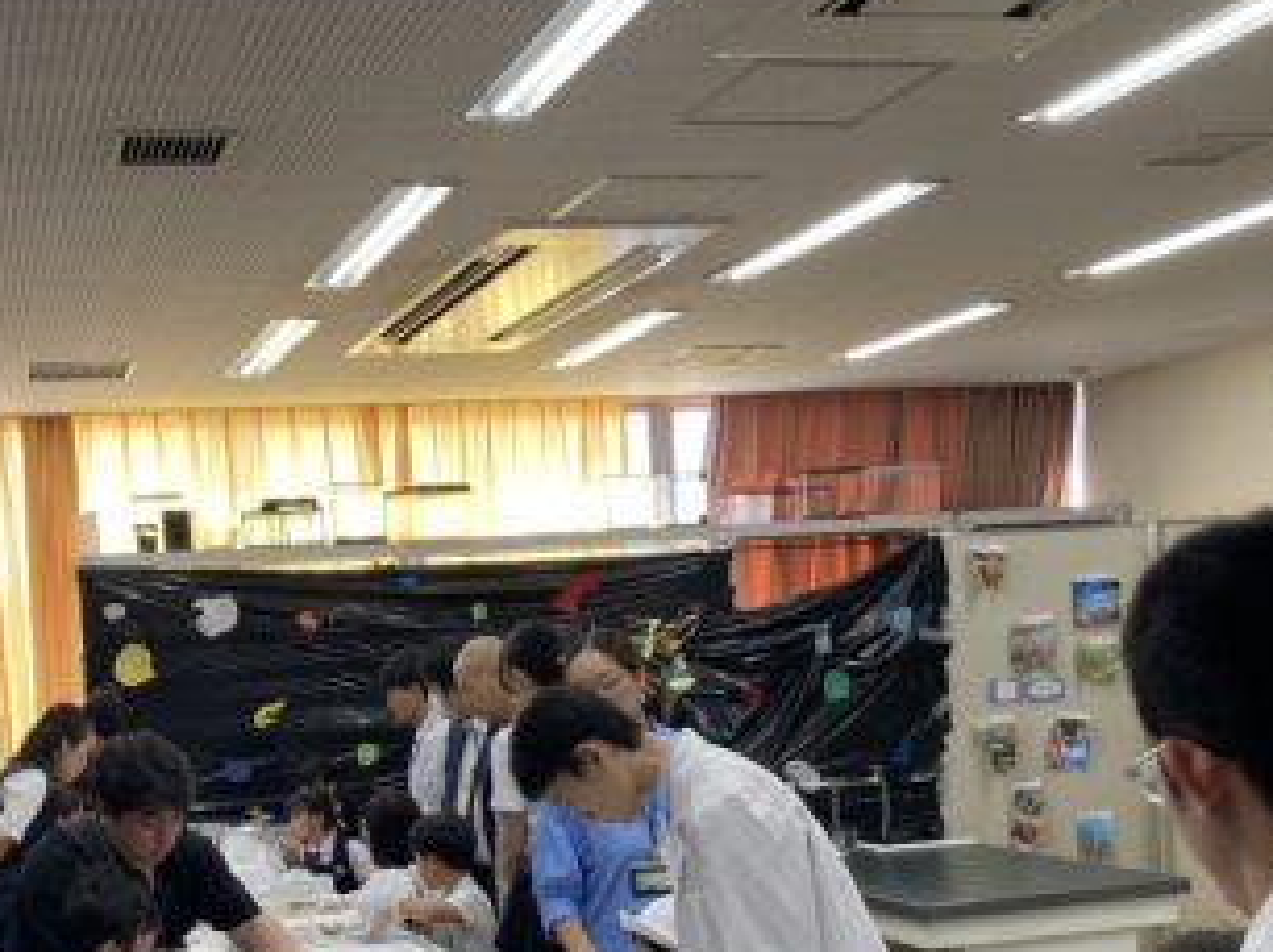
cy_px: 773
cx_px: 420
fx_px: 1801
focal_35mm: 49
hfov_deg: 38.5
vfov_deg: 28.9
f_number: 1.8
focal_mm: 3.99
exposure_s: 1/100
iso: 80
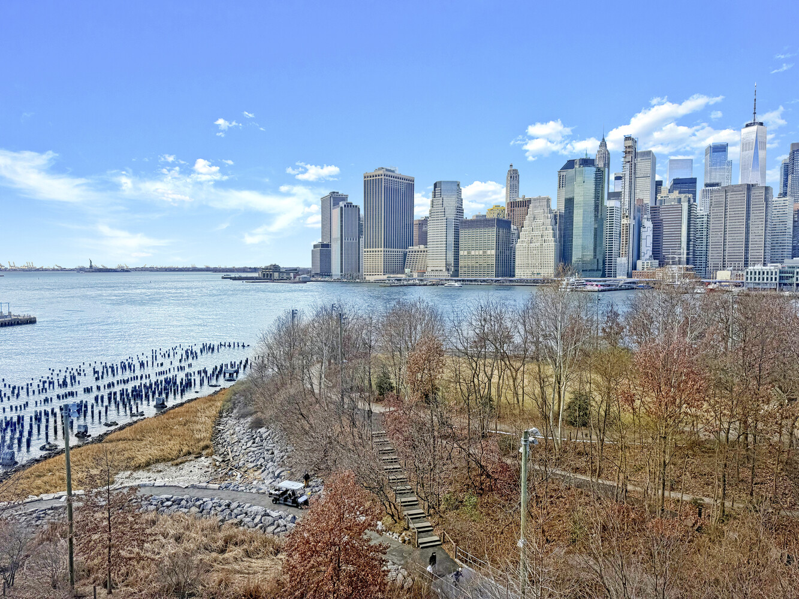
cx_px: 400
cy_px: 300
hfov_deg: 71.6
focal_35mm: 24
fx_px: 554
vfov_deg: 56.8
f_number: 1.8
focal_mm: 6.76
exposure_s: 1/3200
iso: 80
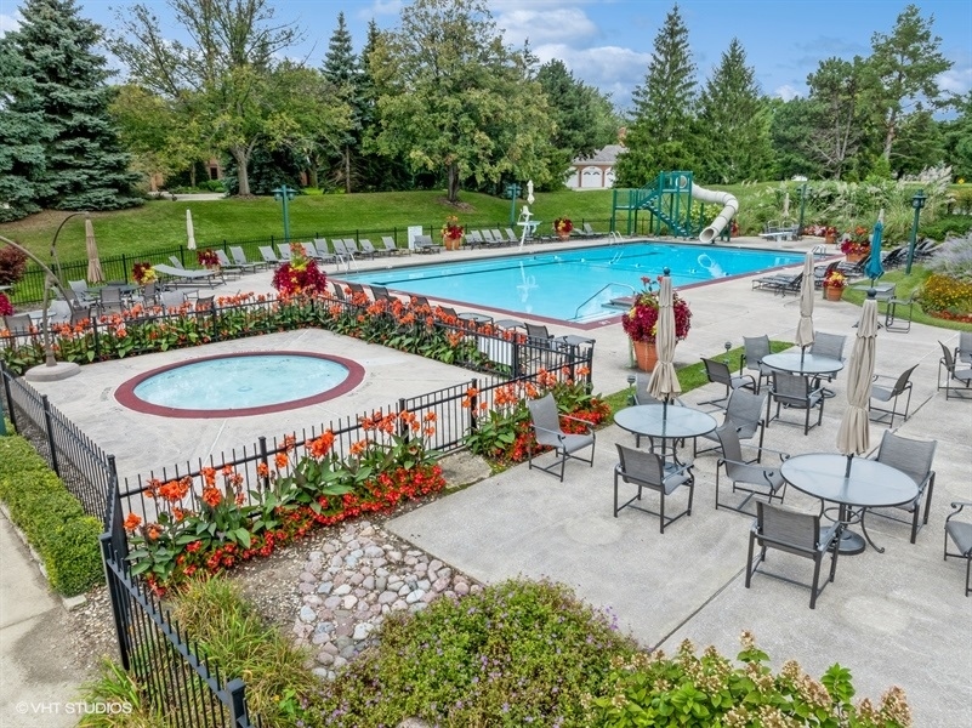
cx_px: 486
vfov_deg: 56.8
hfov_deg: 71.6
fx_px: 674
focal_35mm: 24
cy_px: 364
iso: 100
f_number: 11
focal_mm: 12.29
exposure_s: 1/80
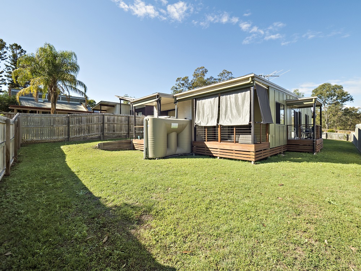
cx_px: 180
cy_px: 136
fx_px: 146
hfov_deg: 102.1
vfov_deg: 85.7
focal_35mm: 14
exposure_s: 1/80
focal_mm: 7
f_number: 8
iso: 200
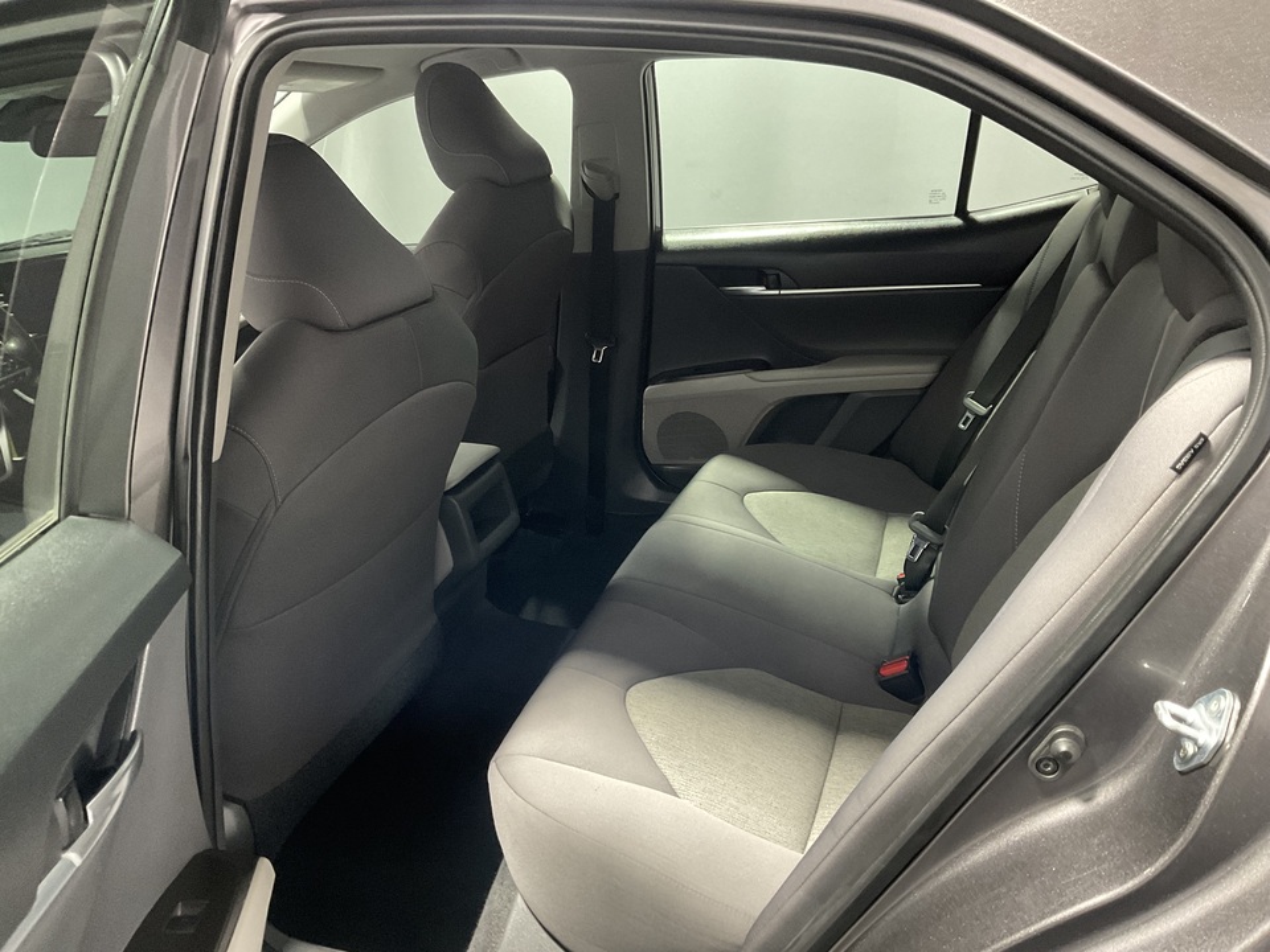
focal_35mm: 29
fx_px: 1064
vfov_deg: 48.2
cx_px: 635
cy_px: 476
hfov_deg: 61.7
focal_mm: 3
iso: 250
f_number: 1.8
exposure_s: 1/40
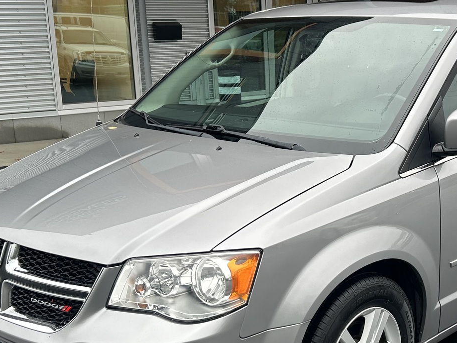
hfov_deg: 32.8
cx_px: 321
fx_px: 766
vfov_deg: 25.2
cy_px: 219
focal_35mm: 58
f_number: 1.5
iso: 40
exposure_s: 1/230
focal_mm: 5.7
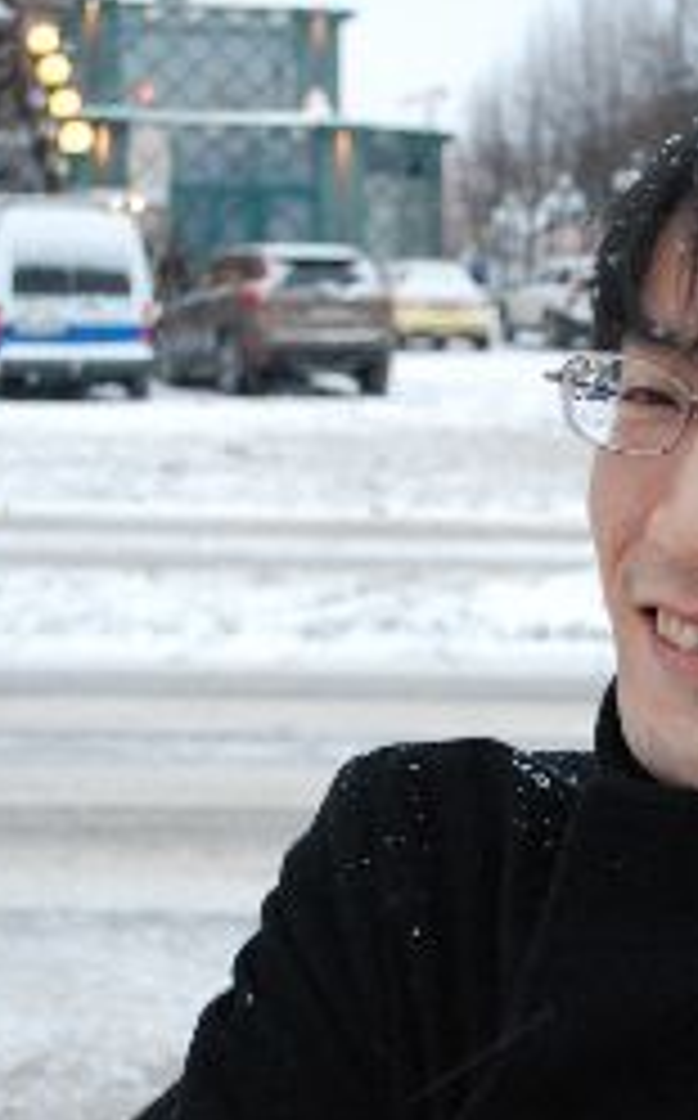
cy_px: 612
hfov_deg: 15.8
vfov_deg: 25.5
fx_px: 2473
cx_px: 693
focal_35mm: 81
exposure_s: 1/60
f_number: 4
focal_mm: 22
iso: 1000
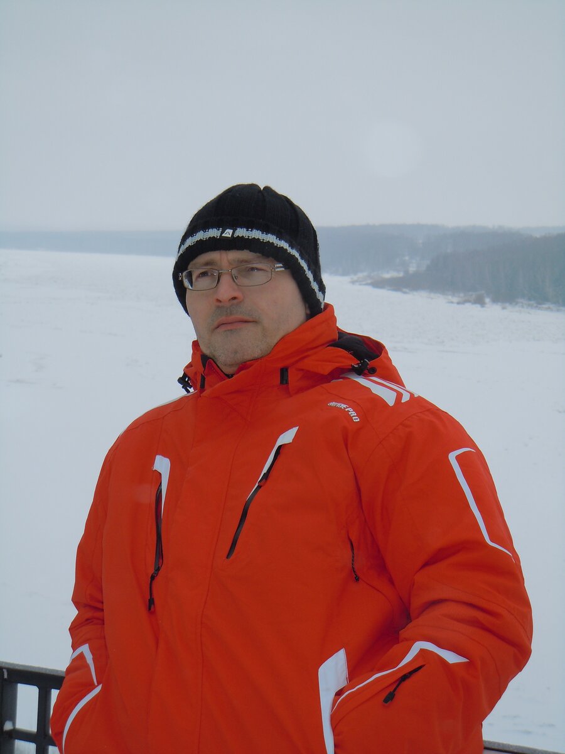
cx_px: 282
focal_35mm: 102
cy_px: 377
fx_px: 2220
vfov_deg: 19.3
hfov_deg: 14.5
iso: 125
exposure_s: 1/125
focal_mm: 18.3
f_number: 4.5
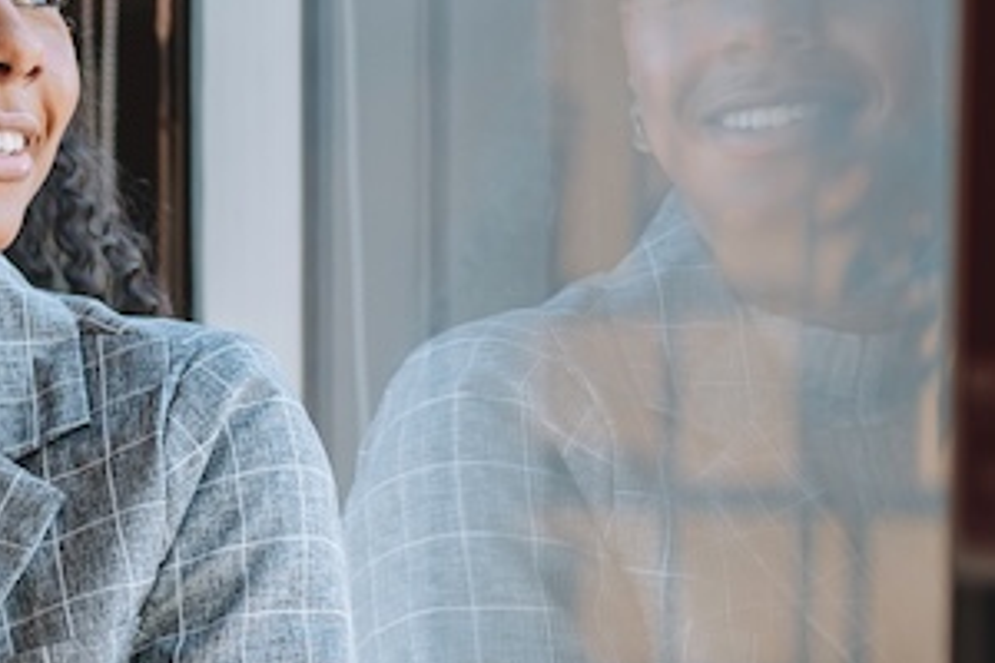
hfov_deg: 15.5
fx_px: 3289
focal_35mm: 119
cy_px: 699
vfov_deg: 11.4
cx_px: -610
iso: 100
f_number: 1.6
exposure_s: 1/250
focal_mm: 35
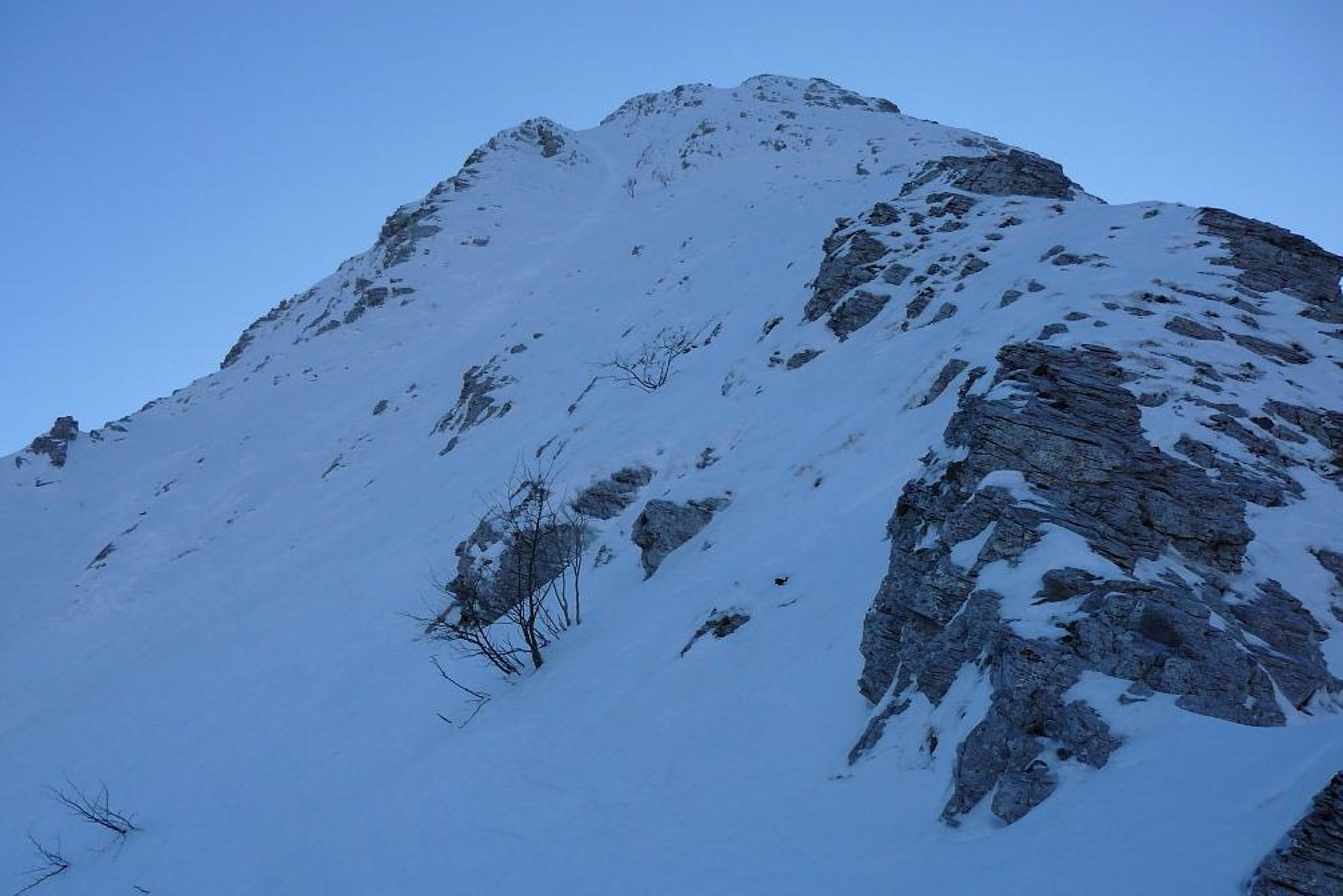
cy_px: 481
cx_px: 663
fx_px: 1381
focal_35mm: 37
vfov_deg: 35.9
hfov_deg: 51.9
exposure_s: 1/400
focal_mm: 5.2
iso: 80
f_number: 5
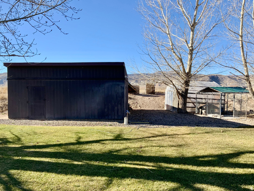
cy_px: 96
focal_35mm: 29
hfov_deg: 61.7
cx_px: 127
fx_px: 213
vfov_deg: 48.2
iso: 16
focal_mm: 3
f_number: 1.8
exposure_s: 1/1250
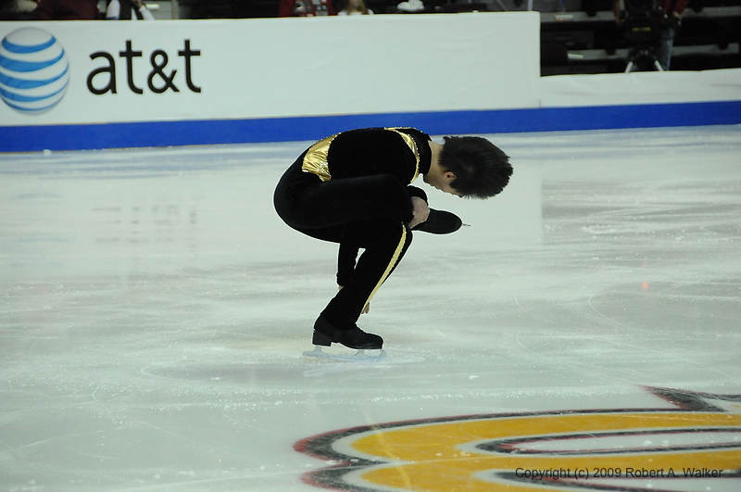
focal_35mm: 195
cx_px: 370
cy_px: 246
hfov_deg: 10.6
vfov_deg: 7.0
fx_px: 4008
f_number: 5.6
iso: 3200
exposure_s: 1/1250
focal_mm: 130
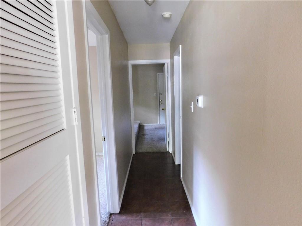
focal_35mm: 23
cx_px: 151
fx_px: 201
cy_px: 113
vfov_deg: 58.9
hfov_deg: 73.9
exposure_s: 1/8
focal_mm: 4
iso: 640
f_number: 3
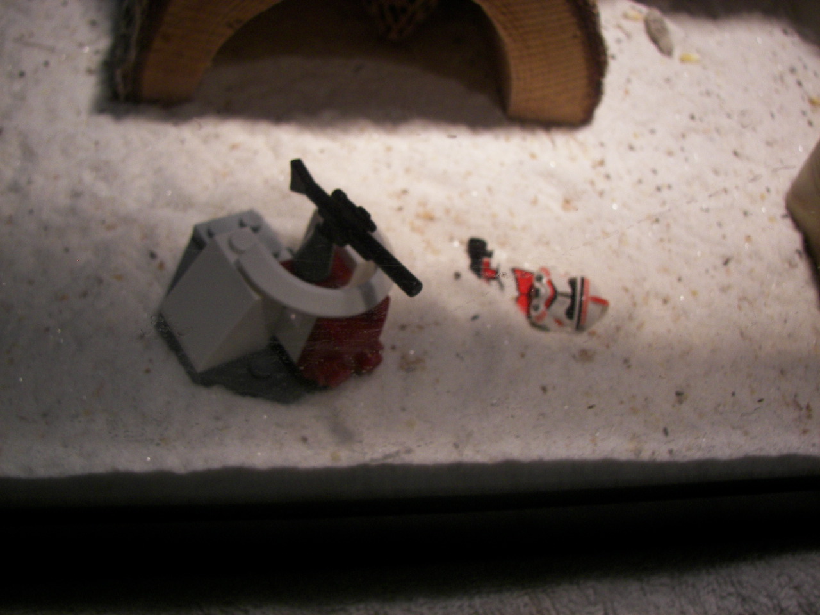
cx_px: 410
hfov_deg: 51.4
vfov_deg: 39.7
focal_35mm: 36
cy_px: 308
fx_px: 853
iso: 100
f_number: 2.8
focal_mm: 6
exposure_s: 1/80
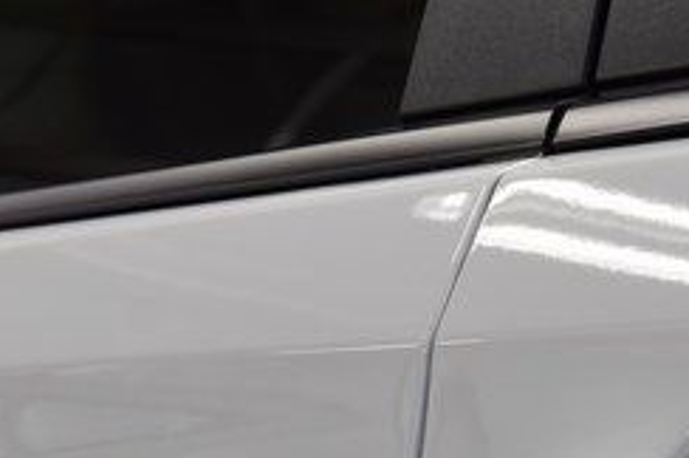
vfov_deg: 6.7
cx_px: 200
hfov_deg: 10.0
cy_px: 392
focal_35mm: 205
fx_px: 3918
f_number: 7.1
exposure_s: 1/30
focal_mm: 52
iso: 400
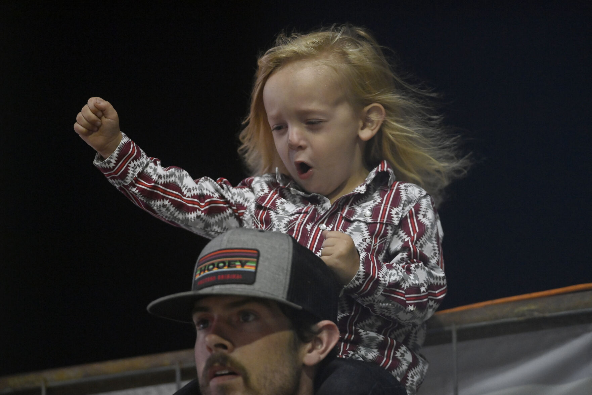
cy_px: 198
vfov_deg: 4.6
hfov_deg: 6.9
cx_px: 296
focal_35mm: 300
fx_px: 4933
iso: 8000
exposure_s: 1/800
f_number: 2.8
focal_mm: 300
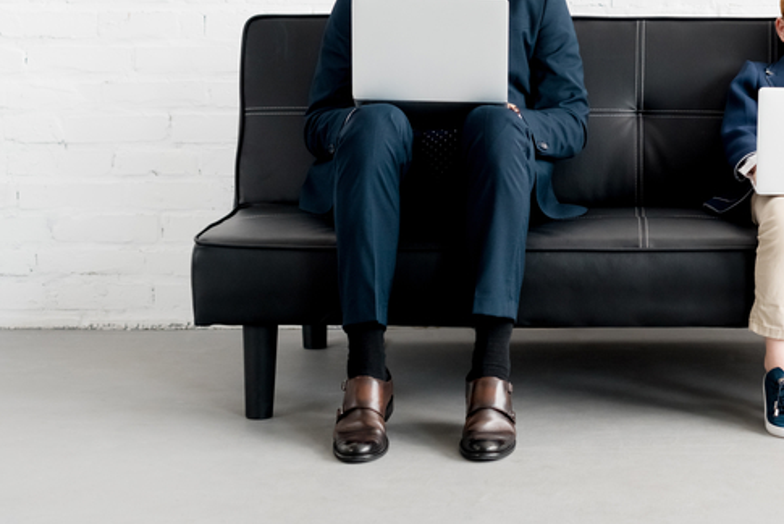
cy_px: -11
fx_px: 2244
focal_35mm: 103
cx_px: 667
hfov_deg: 19.5
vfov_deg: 13.1
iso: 640
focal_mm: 50
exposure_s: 1/320
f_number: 3.5
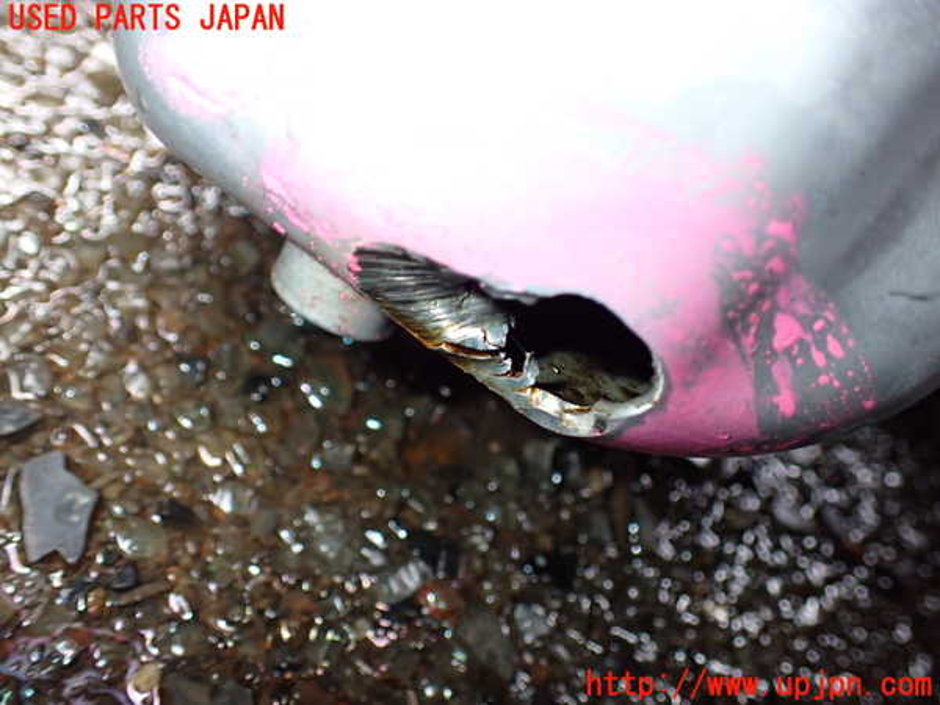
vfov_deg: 46.8
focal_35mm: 30
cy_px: 352
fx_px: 815
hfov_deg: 60.0
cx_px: 470
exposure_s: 1/30
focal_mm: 5.4
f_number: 6.3
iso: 640
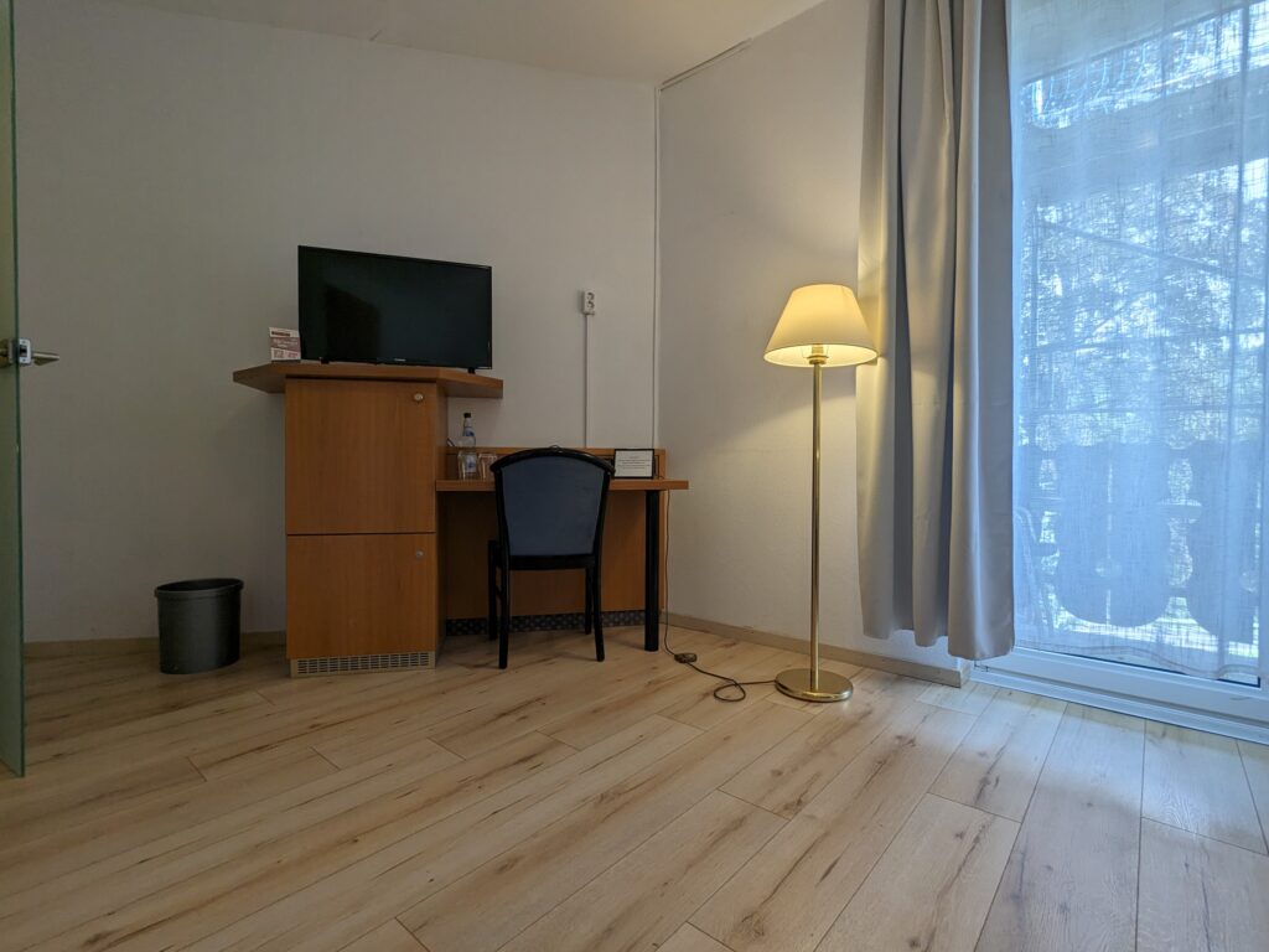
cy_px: 476
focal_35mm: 16
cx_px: 634
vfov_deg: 78.1
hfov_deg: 94.5
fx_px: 587
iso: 42
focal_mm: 2.35
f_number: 2.2
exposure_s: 1/67.9
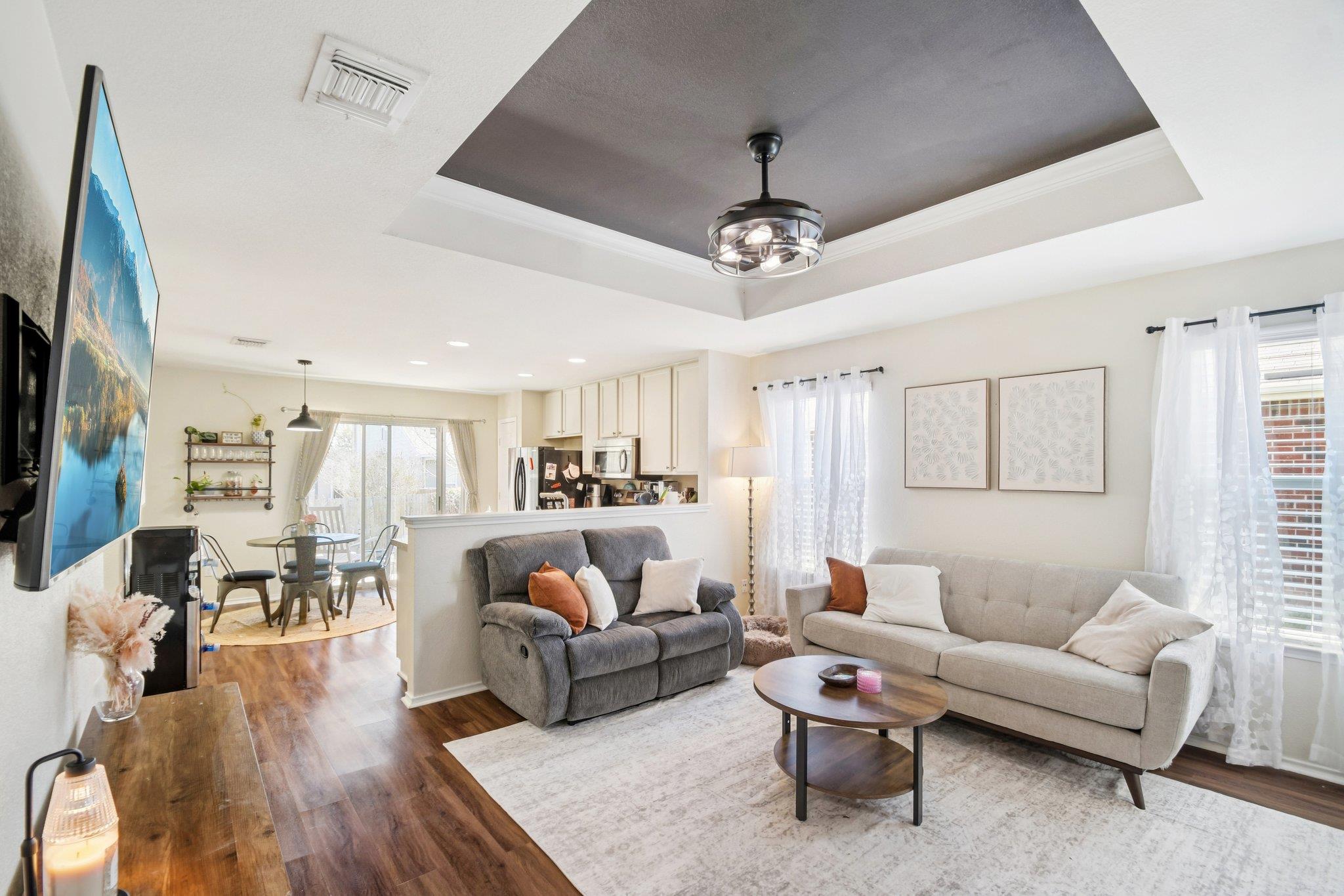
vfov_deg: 77.3
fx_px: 560
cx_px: 672
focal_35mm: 15
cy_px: 448
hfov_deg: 100.4
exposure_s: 1/4
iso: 400
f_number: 8
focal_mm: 10
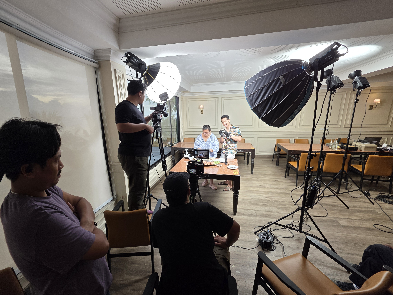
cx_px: 196
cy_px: 148
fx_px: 148
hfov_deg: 106.2
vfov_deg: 89.9
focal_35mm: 13
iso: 64
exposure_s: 1/100
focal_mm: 2.2
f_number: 1.9
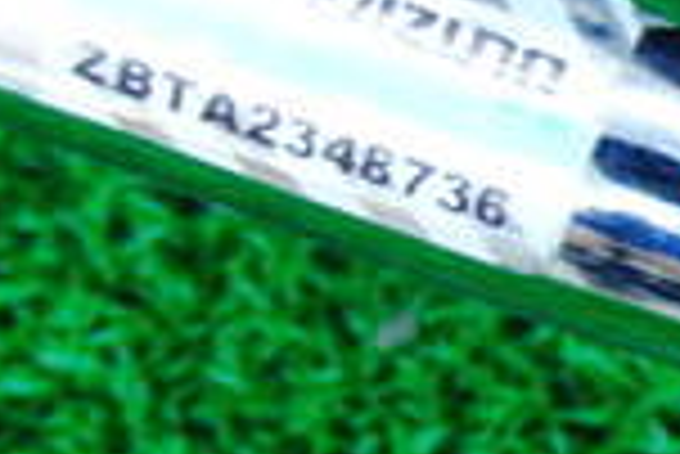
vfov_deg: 8.4
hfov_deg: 11.8
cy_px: 382
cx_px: 1171
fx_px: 3082
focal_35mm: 163
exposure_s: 1/30
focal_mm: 6.42
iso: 400
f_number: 3.6
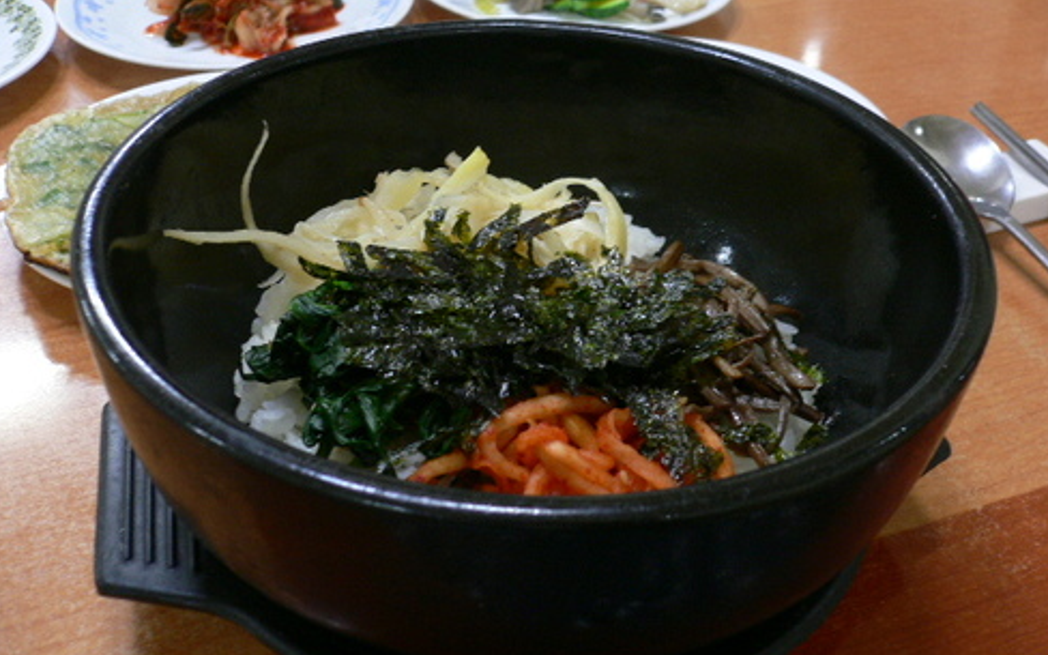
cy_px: 310
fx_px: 1085
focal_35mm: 38
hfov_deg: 51.5
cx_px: 530
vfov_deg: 33.6
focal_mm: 5.8
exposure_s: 1/8
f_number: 2.8
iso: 100
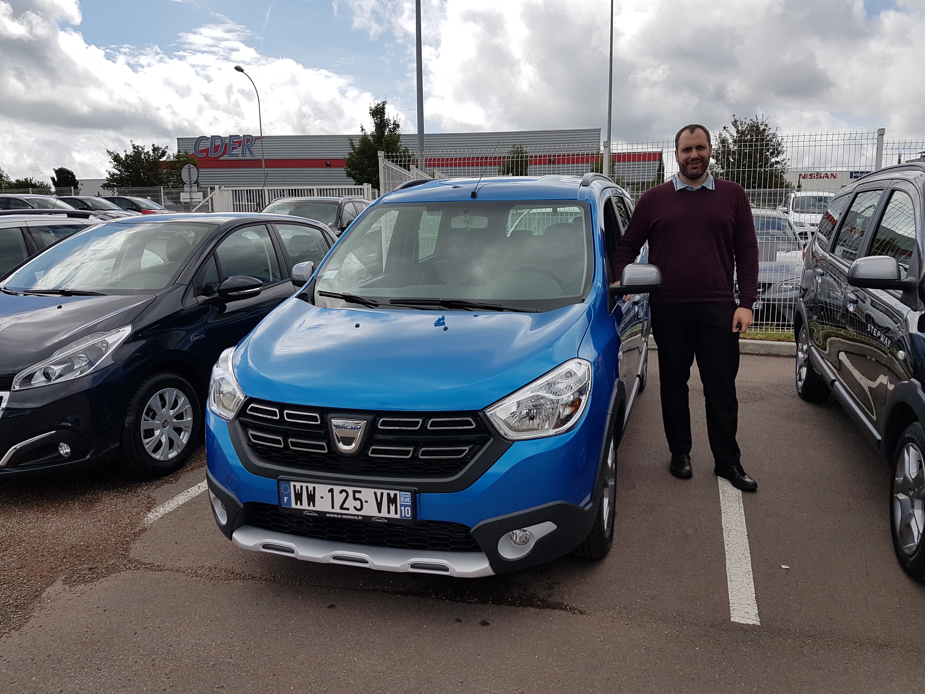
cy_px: 347
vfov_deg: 53.1
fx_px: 695
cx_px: 462
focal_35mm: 26
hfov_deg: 67.3
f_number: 1.7
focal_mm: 4.2
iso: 40
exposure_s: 1/2720
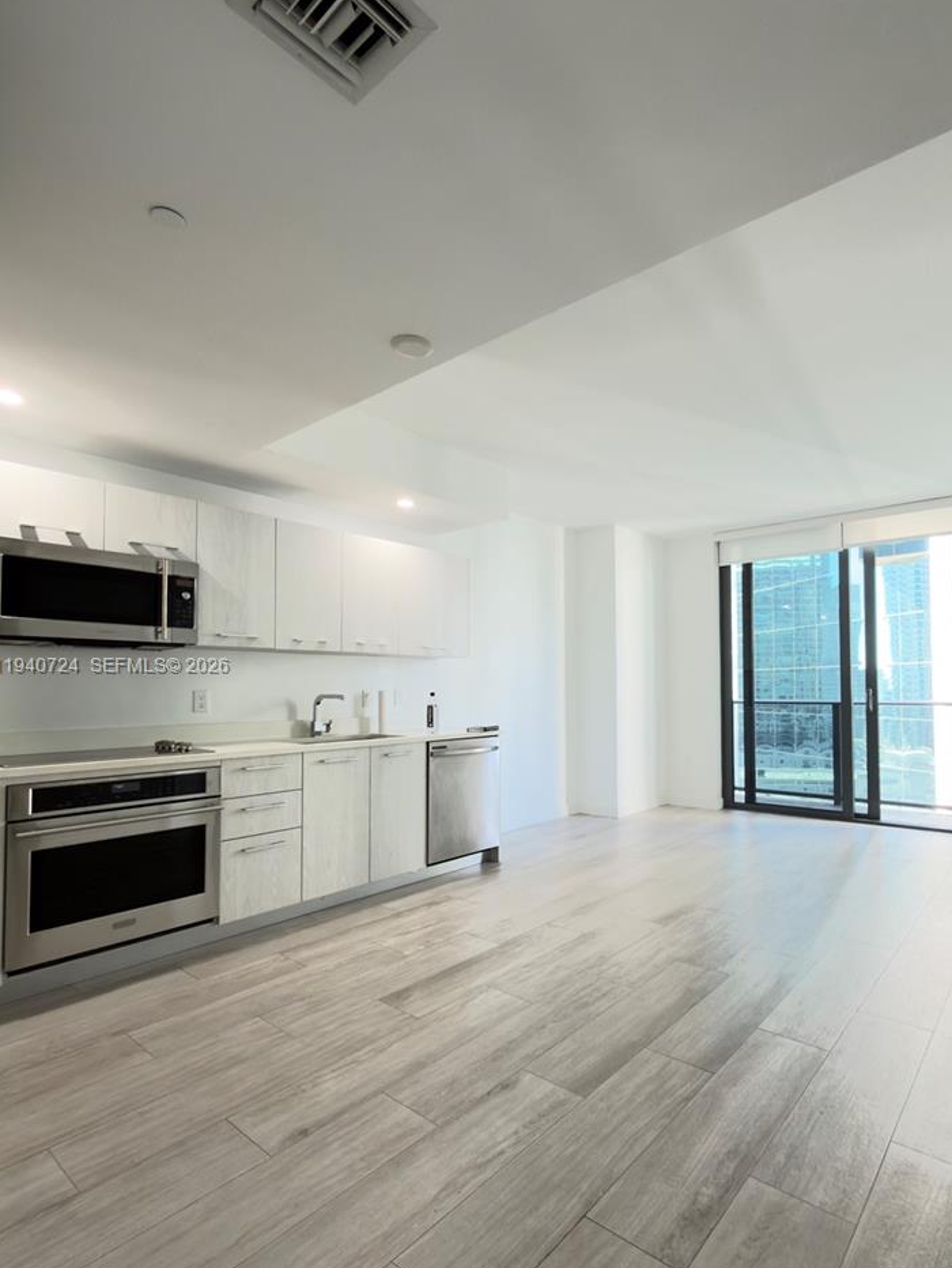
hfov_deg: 70.6
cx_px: 589
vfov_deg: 87.7
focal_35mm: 18
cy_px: 667
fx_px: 660
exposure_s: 1/30
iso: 80
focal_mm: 2.22
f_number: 2.2
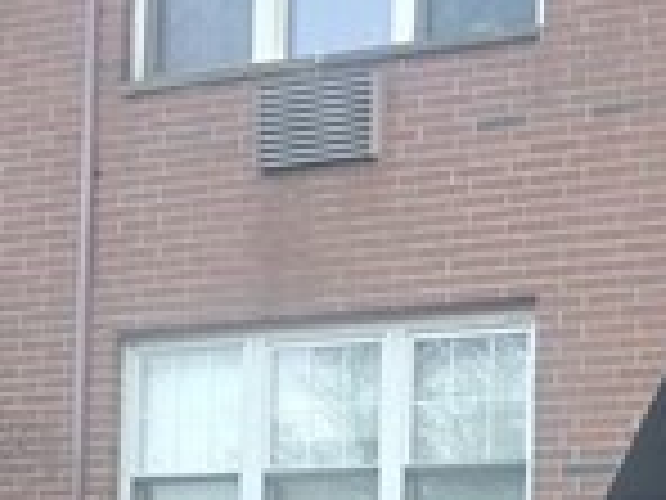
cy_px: 856
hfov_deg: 19.2
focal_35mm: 93
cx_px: 909
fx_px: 1789
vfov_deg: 14.3
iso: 100
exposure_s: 1/120
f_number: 1.7
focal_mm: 6.3
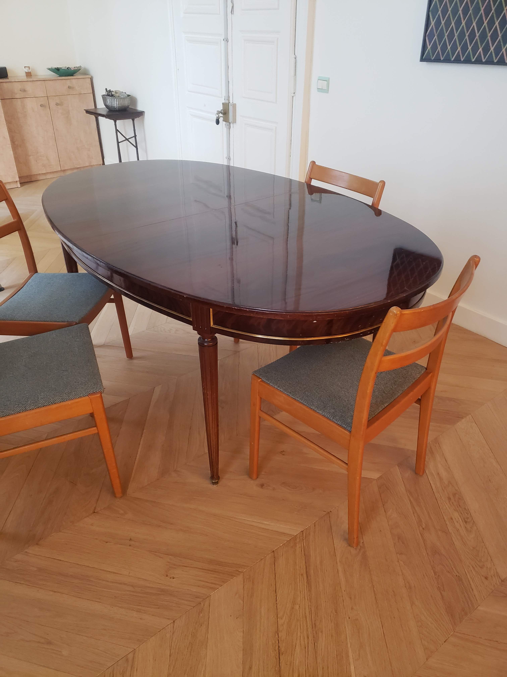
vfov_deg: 67.3
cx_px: 254
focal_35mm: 26
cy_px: 338
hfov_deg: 53.1
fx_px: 508
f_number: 1.5
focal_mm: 4.3
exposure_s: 1/18
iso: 250
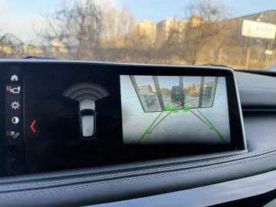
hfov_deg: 71.6
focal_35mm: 24
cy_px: 104
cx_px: 138
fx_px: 191
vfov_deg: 56.8
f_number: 1.78
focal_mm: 6.76
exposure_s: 1/195
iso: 100
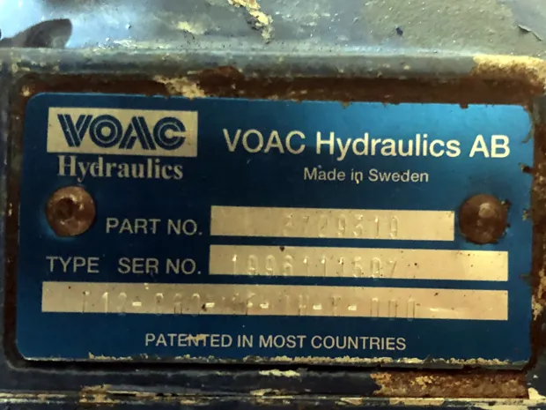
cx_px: 273
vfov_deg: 49.7
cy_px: 205
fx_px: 442
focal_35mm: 28
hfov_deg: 63.4
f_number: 1.8
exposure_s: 1/4
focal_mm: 3.99
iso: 100
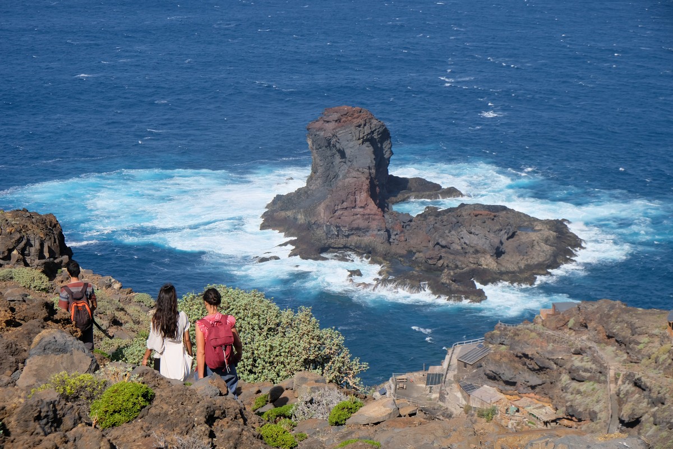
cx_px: 336
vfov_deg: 16.5
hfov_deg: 24.5
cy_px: 224
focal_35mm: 83
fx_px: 1552
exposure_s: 1/750
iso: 400
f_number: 8
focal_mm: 55
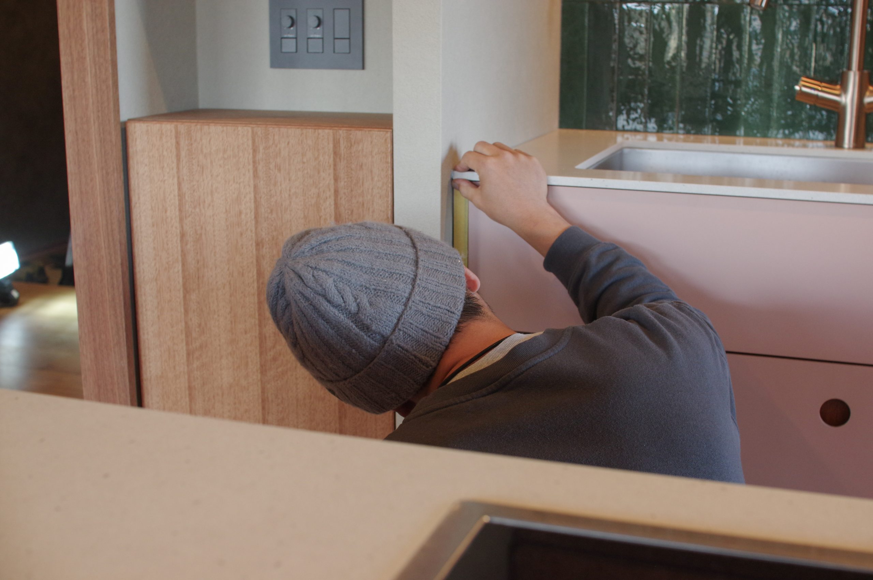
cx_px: 436
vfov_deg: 29.8
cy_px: 290
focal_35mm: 45
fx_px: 1090
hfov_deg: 43.6
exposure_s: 1/40
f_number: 5.6
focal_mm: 30
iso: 800
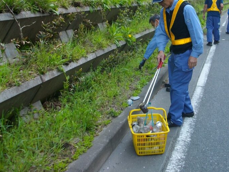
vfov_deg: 29.9
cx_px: 153
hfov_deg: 39.2
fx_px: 317
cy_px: 50
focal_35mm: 48
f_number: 2.9
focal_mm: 5.7
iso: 80
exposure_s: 1/68
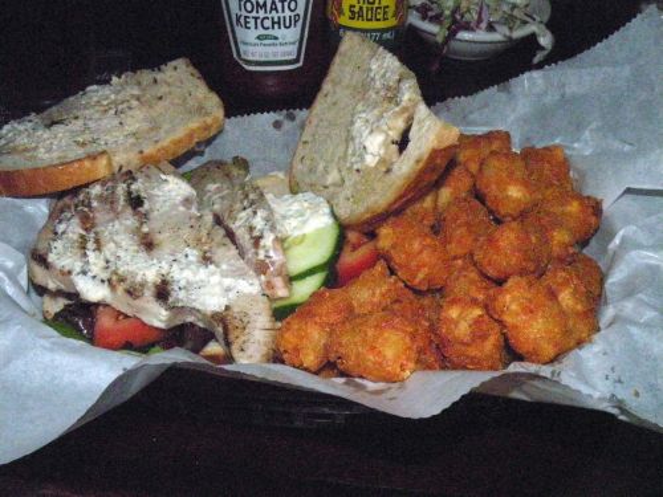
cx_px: 332
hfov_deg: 44.8
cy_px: 248
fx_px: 804
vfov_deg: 34.3
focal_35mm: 42
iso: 1600
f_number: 7.1
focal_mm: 7.4
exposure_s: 1/500
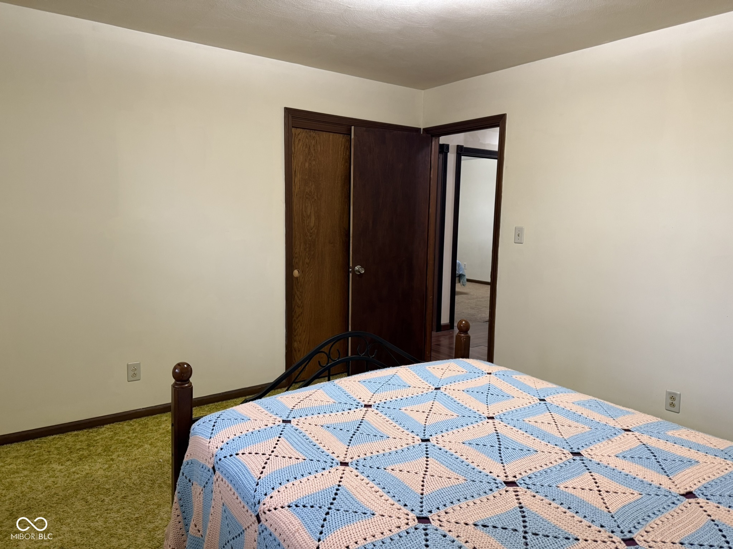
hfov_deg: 71.6
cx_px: 366
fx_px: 508
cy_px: 274
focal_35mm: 24
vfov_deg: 56.8
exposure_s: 1/60
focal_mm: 6.76
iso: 320
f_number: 1.78
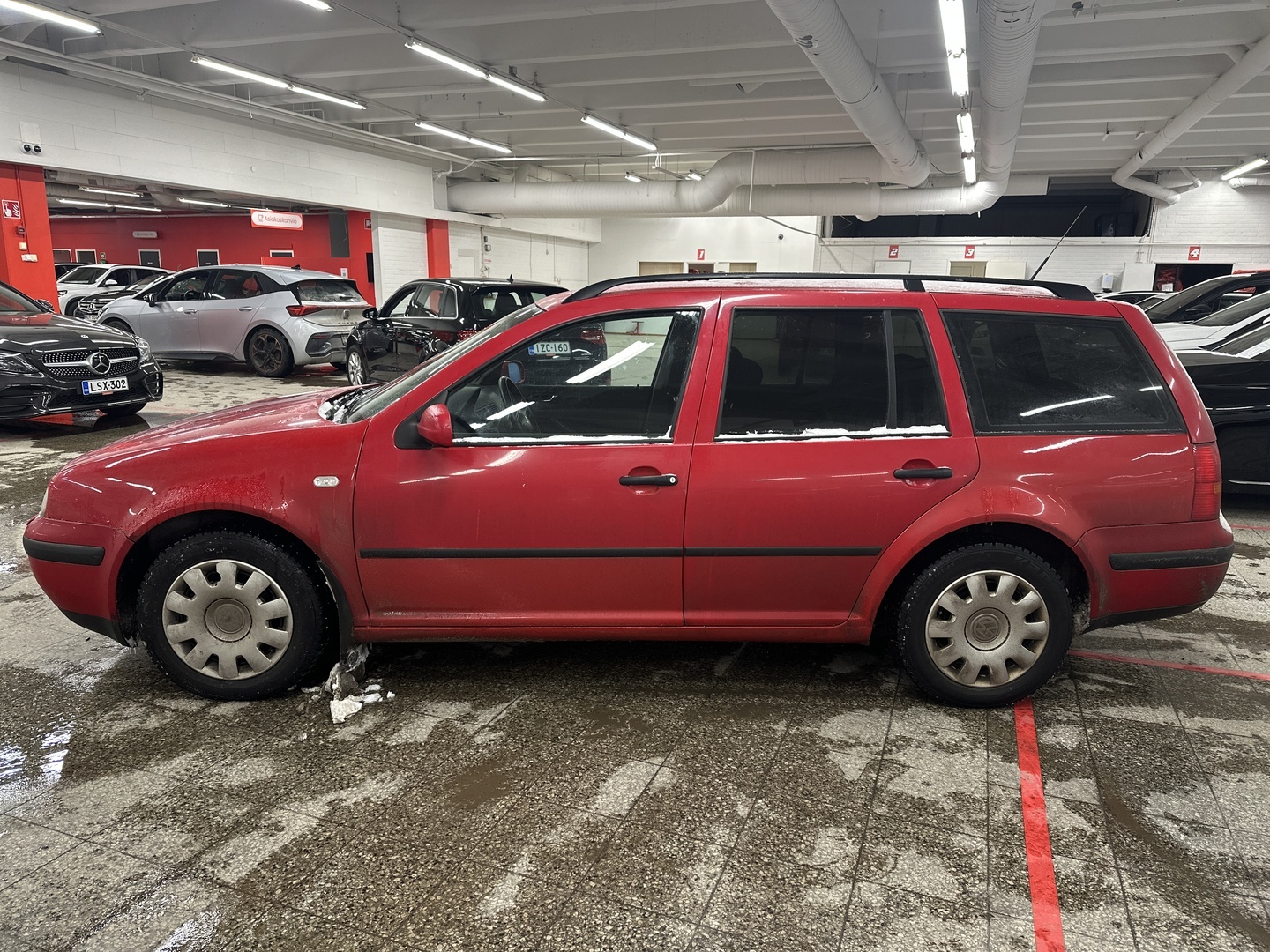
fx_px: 881
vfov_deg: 56.8
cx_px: 635
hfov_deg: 71.6
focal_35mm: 24
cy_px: 476
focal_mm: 6.86
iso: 160
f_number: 1.78
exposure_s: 1/50
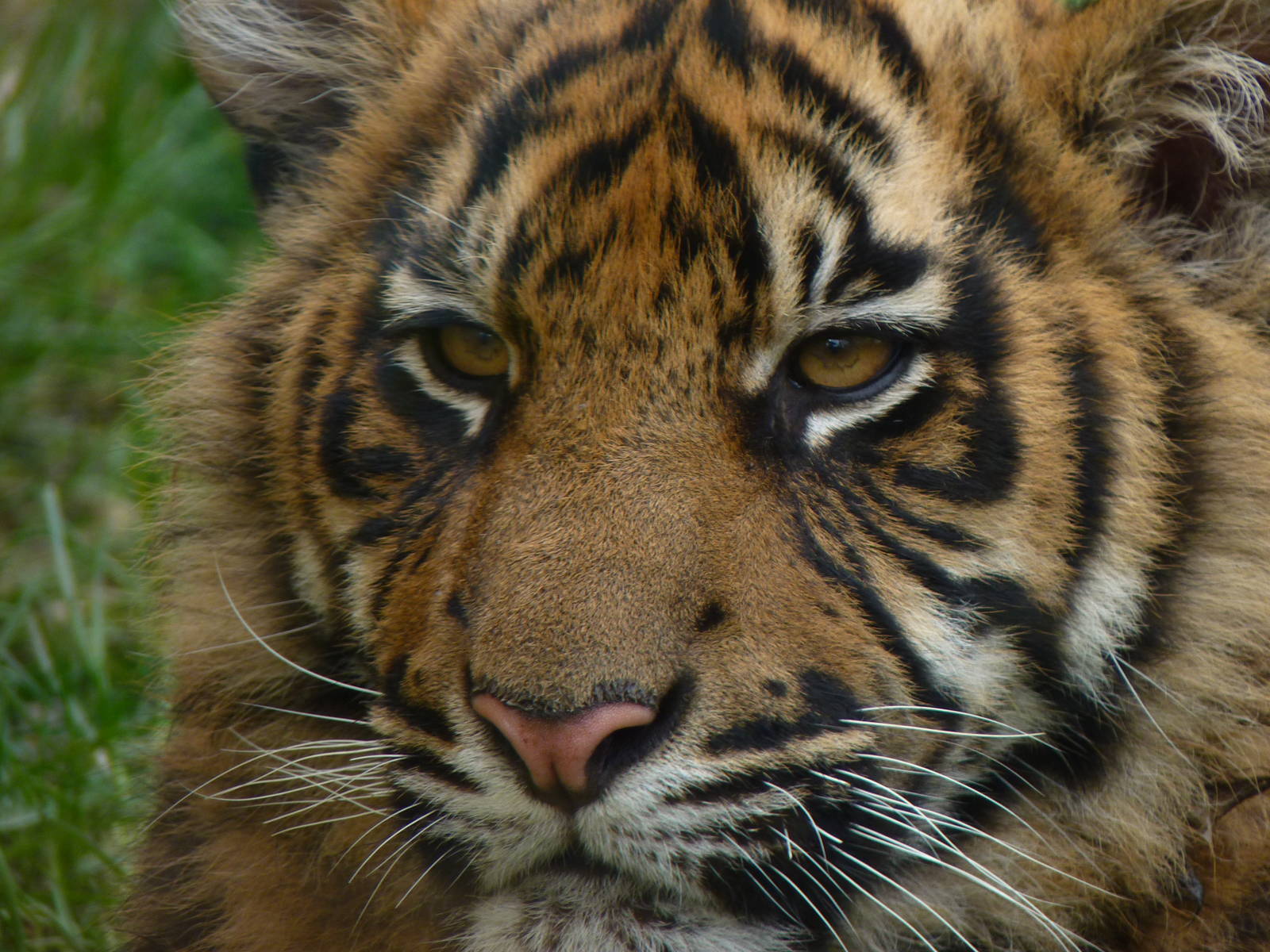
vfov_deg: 3.1
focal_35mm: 486
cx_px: 635
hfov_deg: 4.1
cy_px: 476
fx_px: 17830
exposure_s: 1/125
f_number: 4.4
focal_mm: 86.4
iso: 125
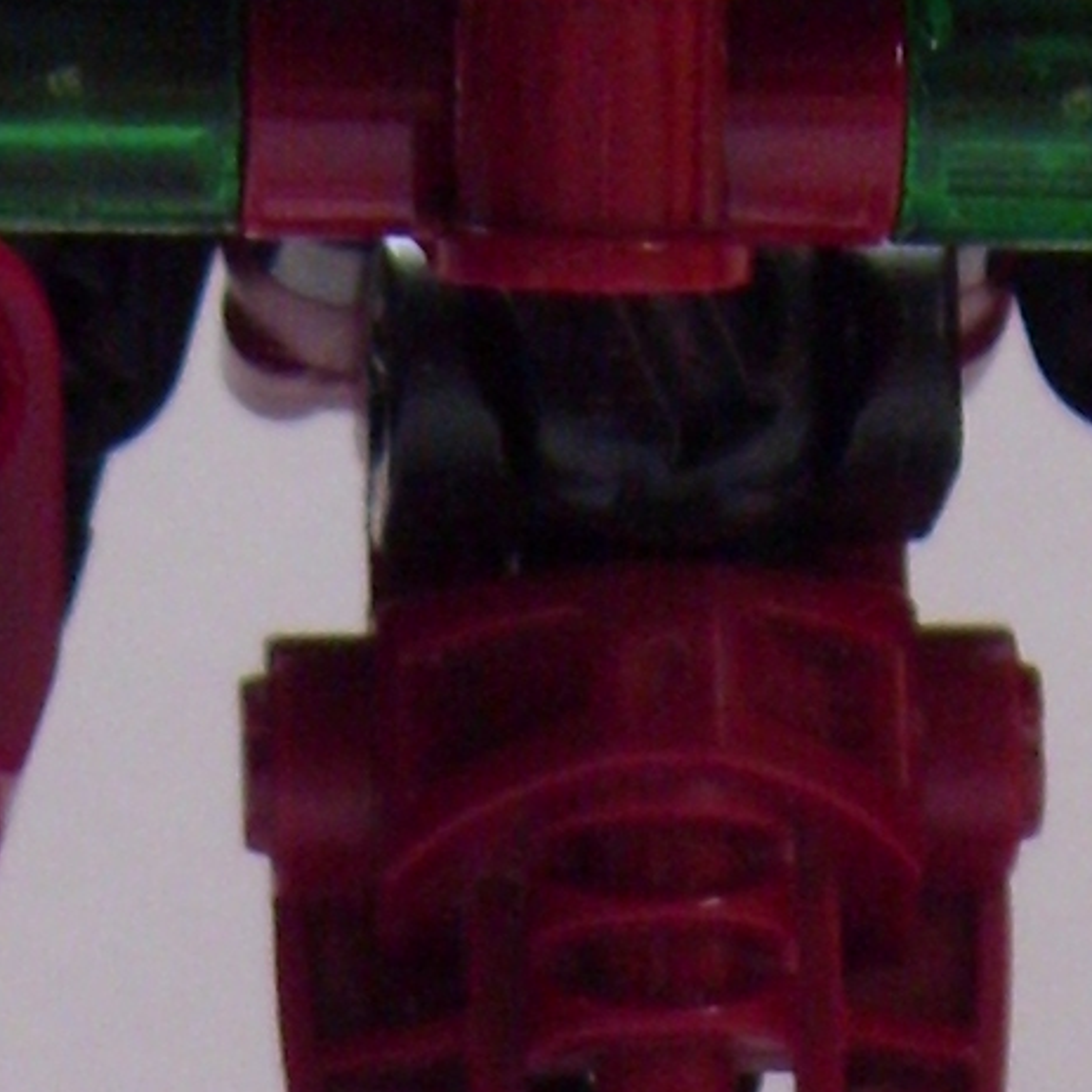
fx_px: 7780
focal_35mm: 218
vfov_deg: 7.3
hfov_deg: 8.0
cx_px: 677
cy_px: 3045
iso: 100
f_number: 3.6
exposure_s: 1/24
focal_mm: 7.28
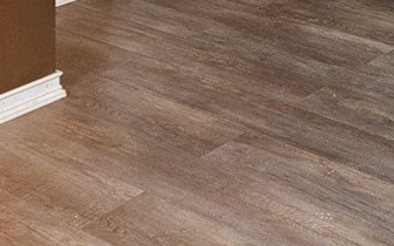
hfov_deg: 23.2
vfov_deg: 13.3
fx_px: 934
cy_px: -219
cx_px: 362
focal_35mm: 87
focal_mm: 5.4
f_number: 1.8
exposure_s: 1/24
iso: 100
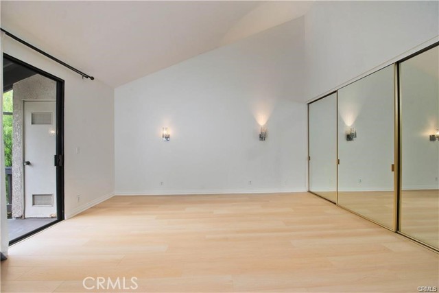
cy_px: 146
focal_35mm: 14
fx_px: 171
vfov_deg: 81.2
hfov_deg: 104.2
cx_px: 220
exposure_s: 1/125
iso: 400
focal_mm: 14
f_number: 6.3
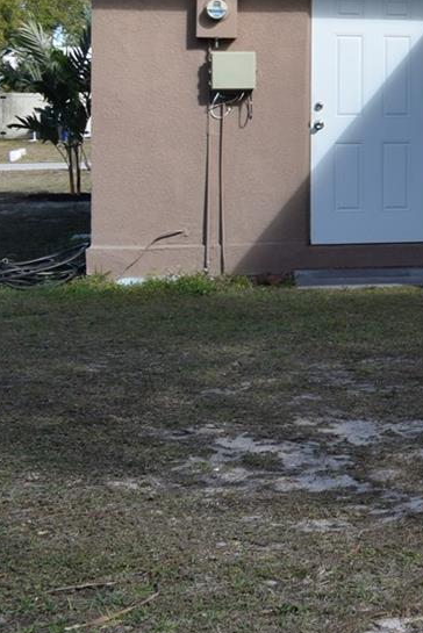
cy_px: 95
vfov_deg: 22.7
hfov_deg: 13.2
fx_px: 1549
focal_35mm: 88
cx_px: 867
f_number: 9
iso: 200
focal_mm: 20
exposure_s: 1/320
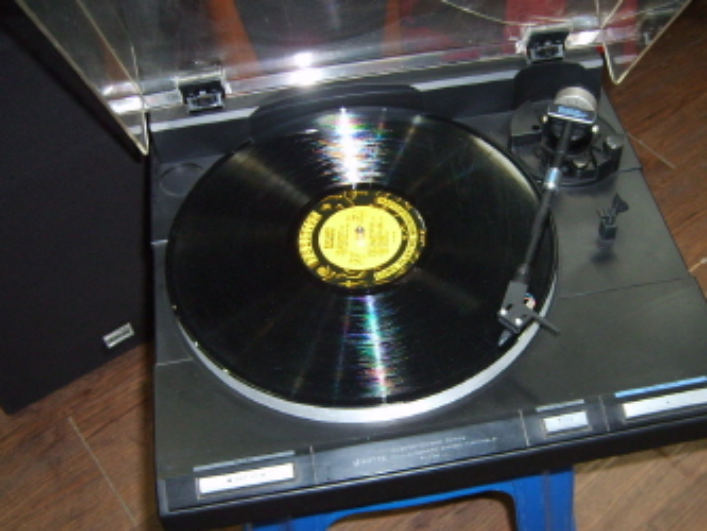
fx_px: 858
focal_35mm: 42
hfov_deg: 44.6
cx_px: 410
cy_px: 299
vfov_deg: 34.3
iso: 100
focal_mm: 5.8
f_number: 2.8
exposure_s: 1/30
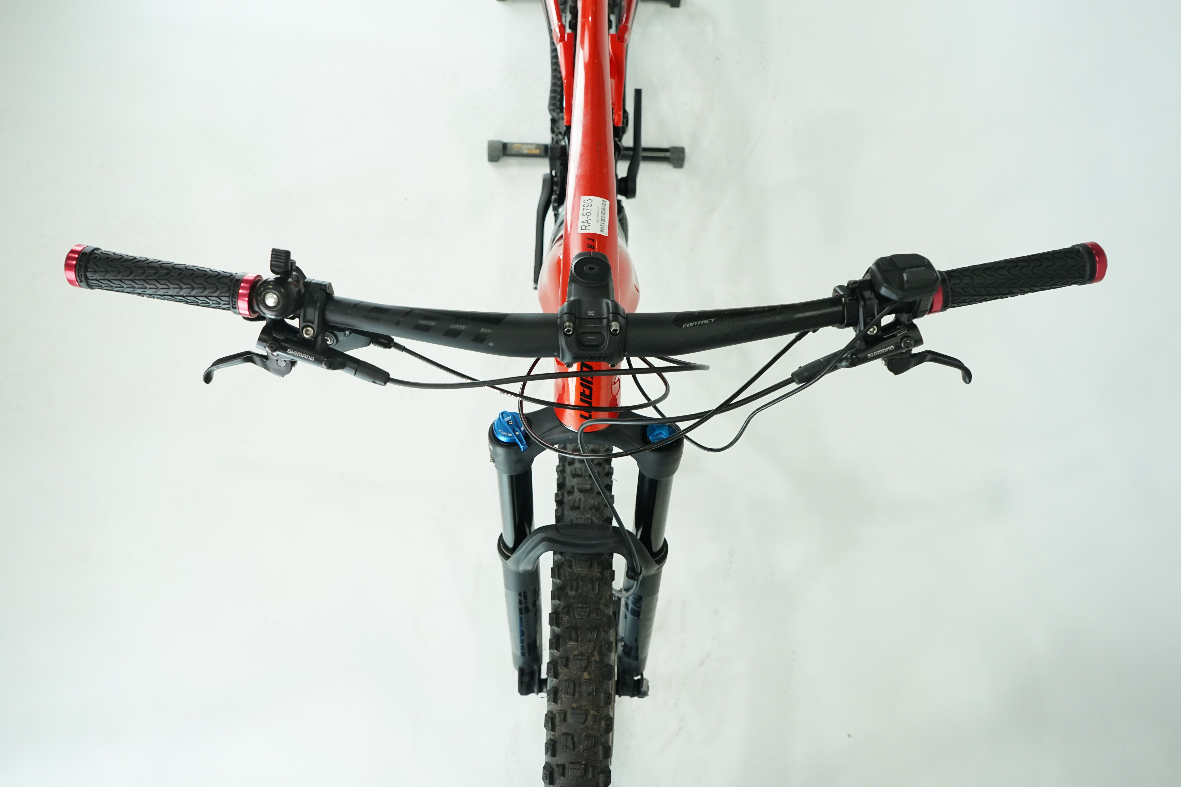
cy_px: 394
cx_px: 590
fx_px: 918
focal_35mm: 28
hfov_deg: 65.5
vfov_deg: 46.4
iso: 1600
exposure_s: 1/200
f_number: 5.6
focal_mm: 28
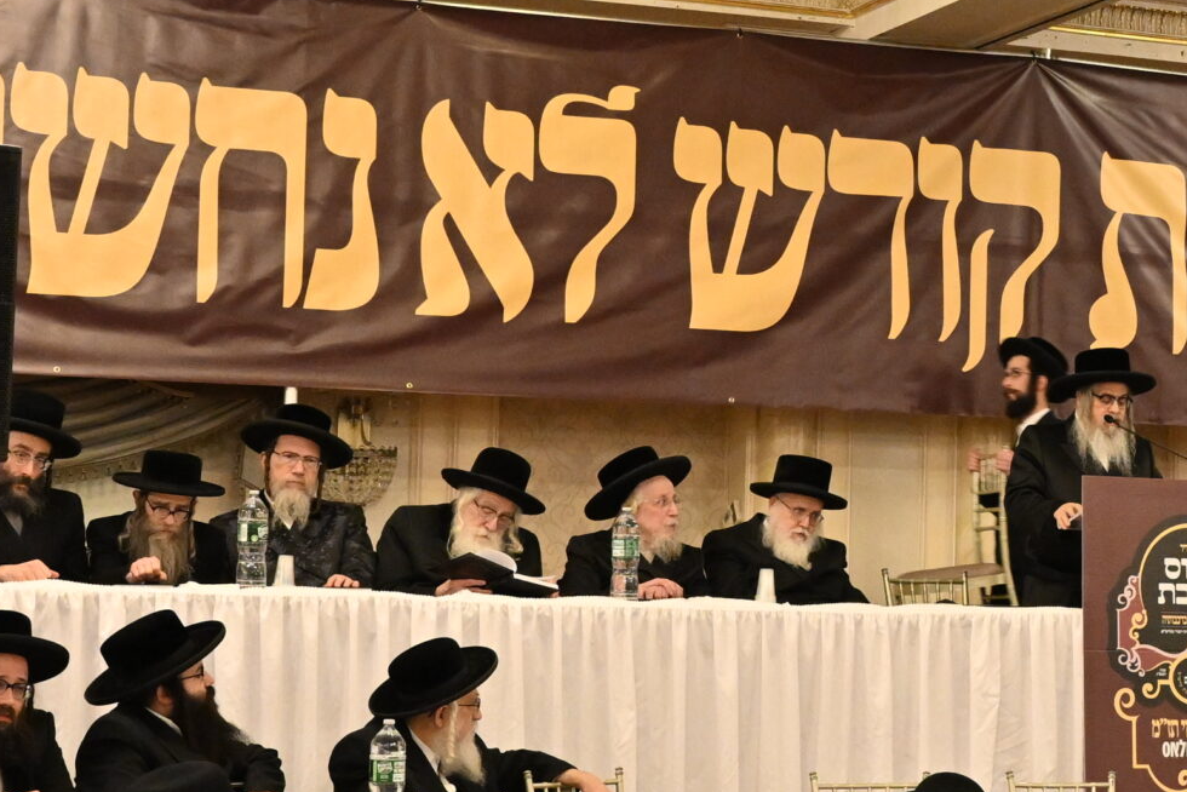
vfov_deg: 14.6
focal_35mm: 94
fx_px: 3100
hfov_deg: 20.8
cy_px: 463
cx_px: 1245
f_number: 4.5
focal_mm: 24
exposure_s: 1/80
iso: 2200
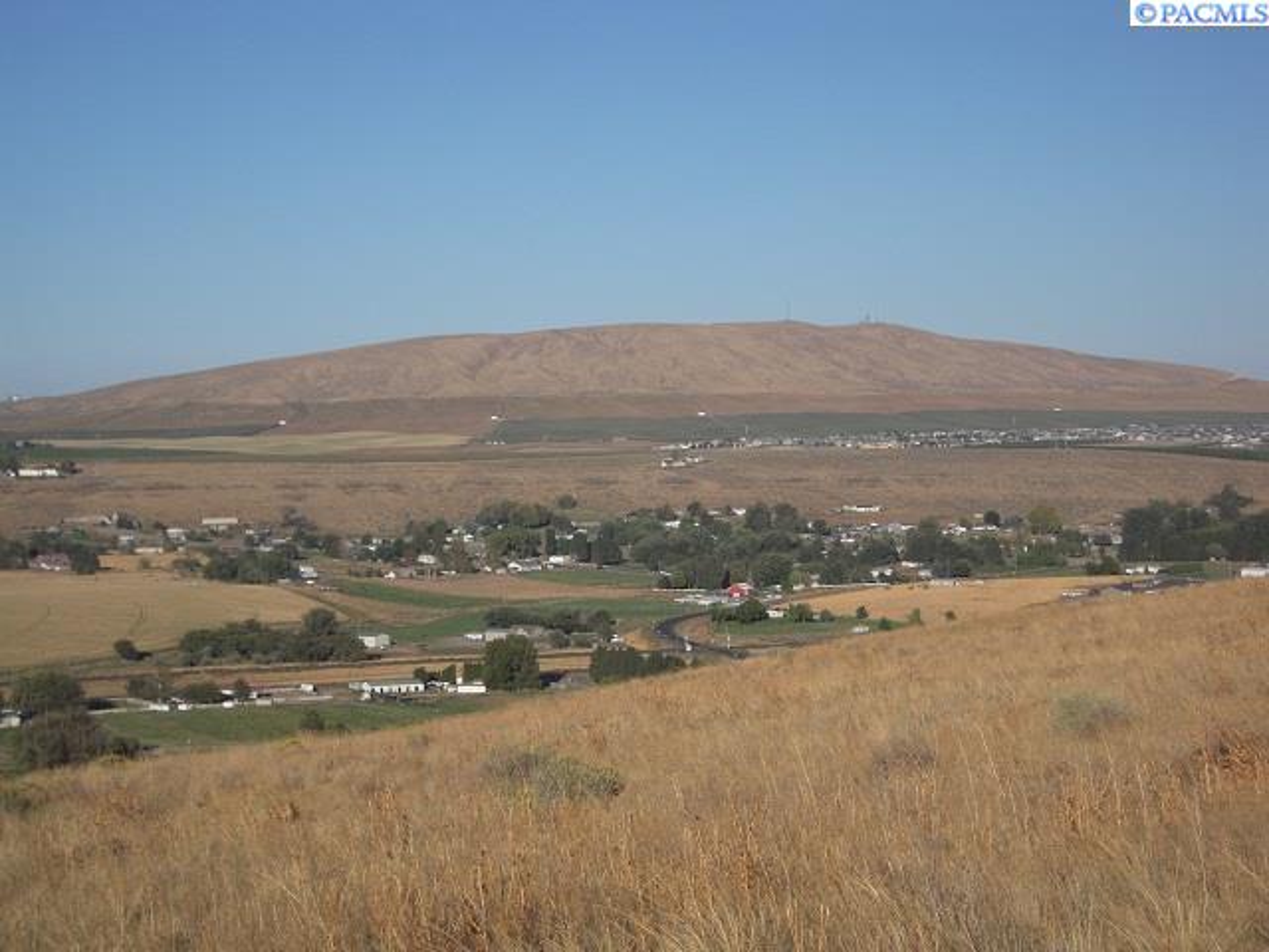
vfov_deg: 18.2
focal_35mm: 81
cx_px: 634
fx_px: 2969
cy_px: 476
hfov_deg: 24.1
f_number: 4.7
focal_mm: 14.5
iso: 100
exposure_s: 1/800
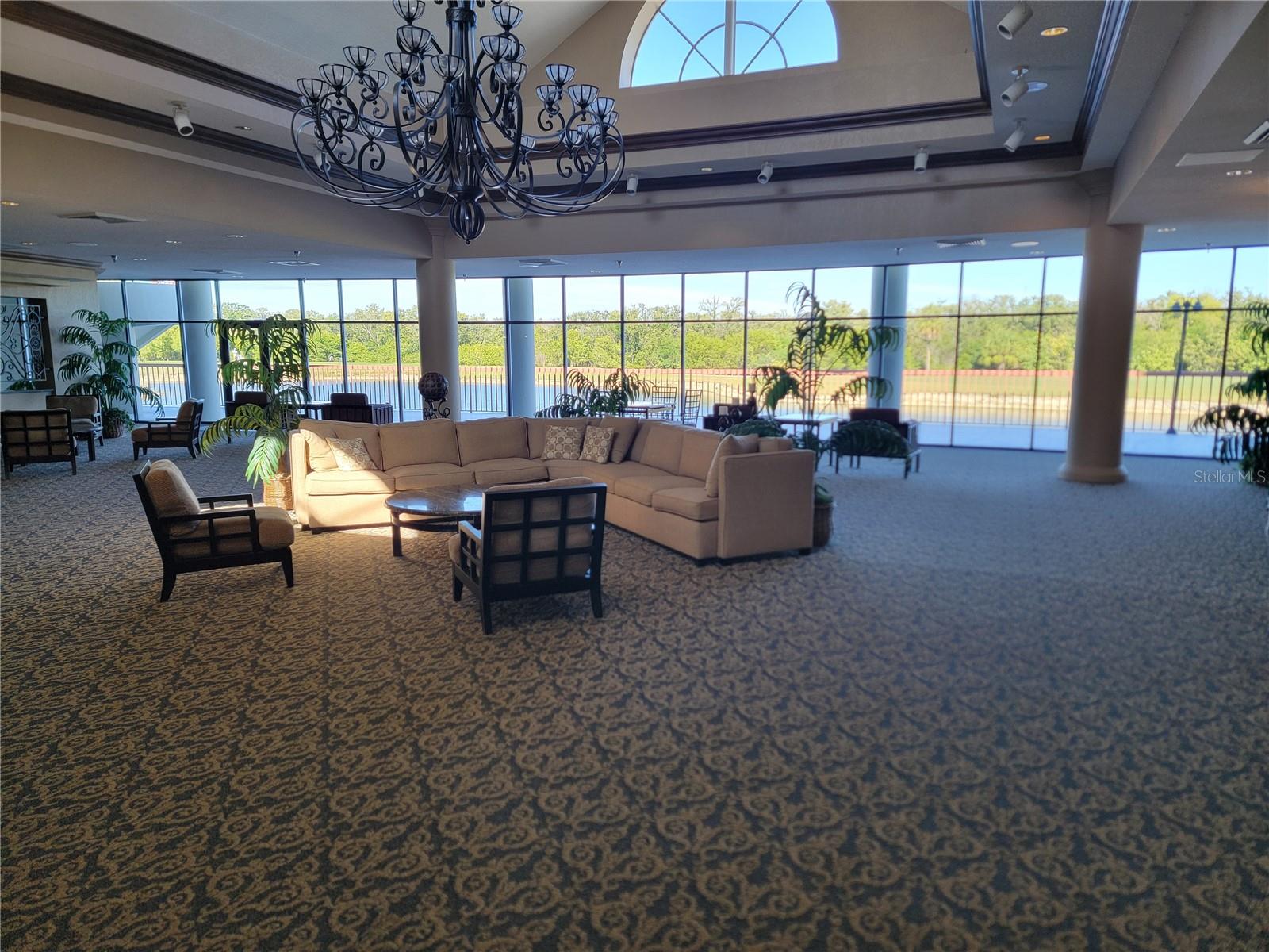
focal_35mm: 24
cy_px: 476
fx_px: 880
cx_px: 634
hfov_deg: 71.6
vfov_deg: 56.8
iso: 80
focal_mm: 6.7
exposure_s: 1/120
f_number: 1.8
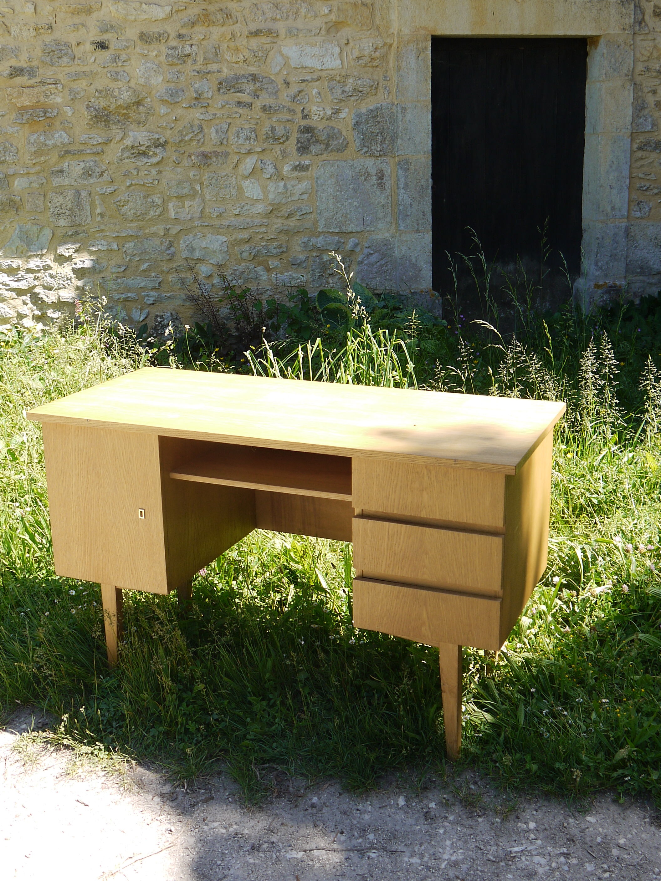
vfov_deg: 47.9
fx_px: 993
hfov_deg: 36.8
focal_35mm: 39
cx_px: 330
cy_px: 440
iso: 100
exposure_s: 1/200
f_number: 5
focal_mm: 14
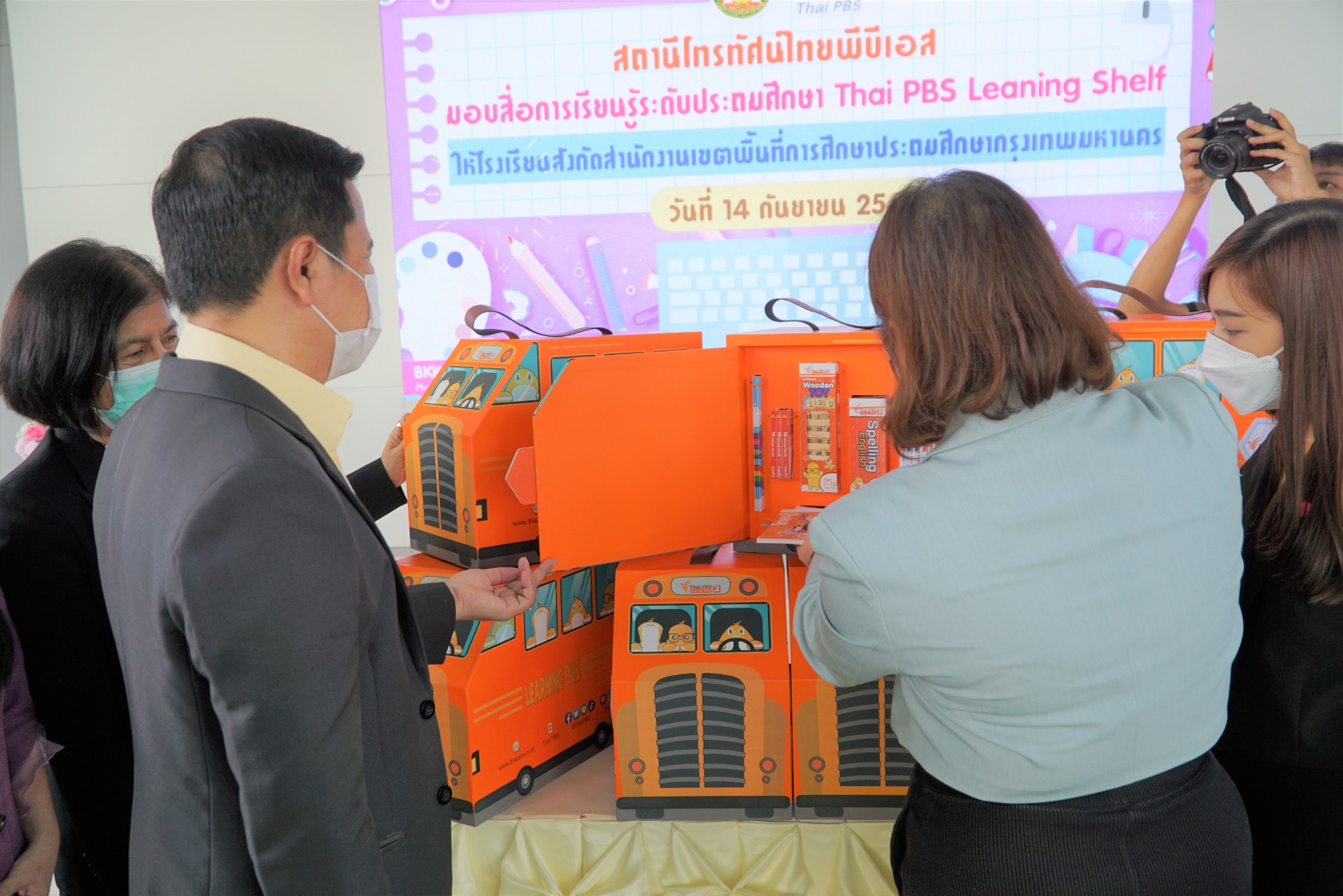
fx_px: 1119
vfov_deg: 43.6
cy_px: 448
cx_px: 672
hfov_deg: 61.9
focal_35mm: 30
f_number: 4.5
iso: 100
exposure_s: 1/60
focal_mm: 20
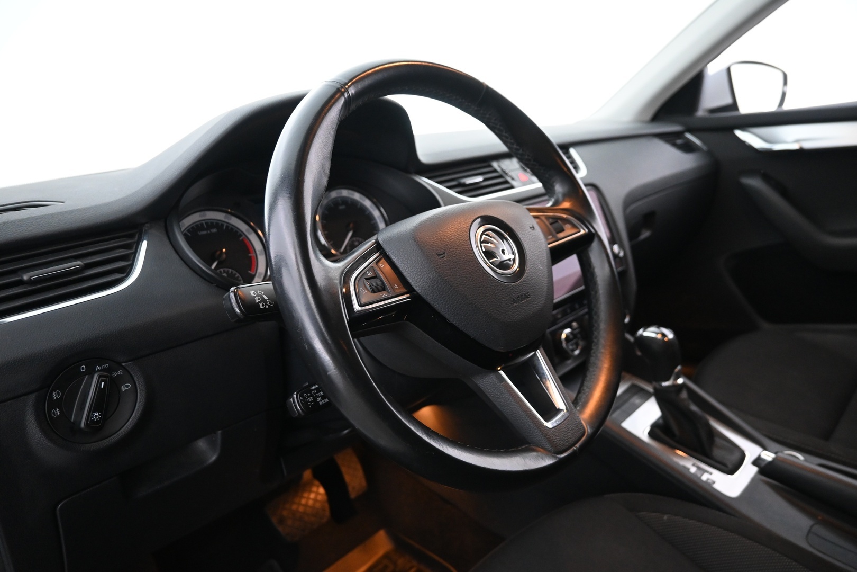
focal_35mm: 24
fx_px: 571
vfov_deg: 53.1
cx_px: 428
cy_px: 286
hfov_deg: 73.7
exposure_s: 1/25
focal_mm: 16
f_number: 3.5
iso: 2200
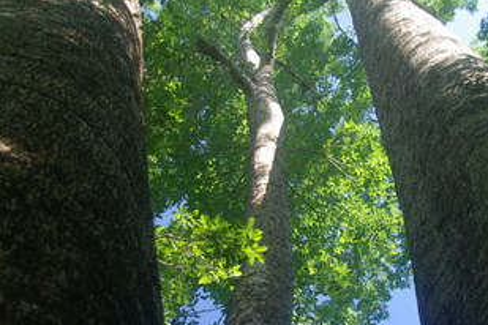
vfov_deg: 24.2
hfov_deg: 35.2
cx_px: 341
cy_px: 182
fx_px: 759
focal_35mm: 56
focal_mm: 18
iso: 100
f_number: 3.5
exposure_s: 1/45
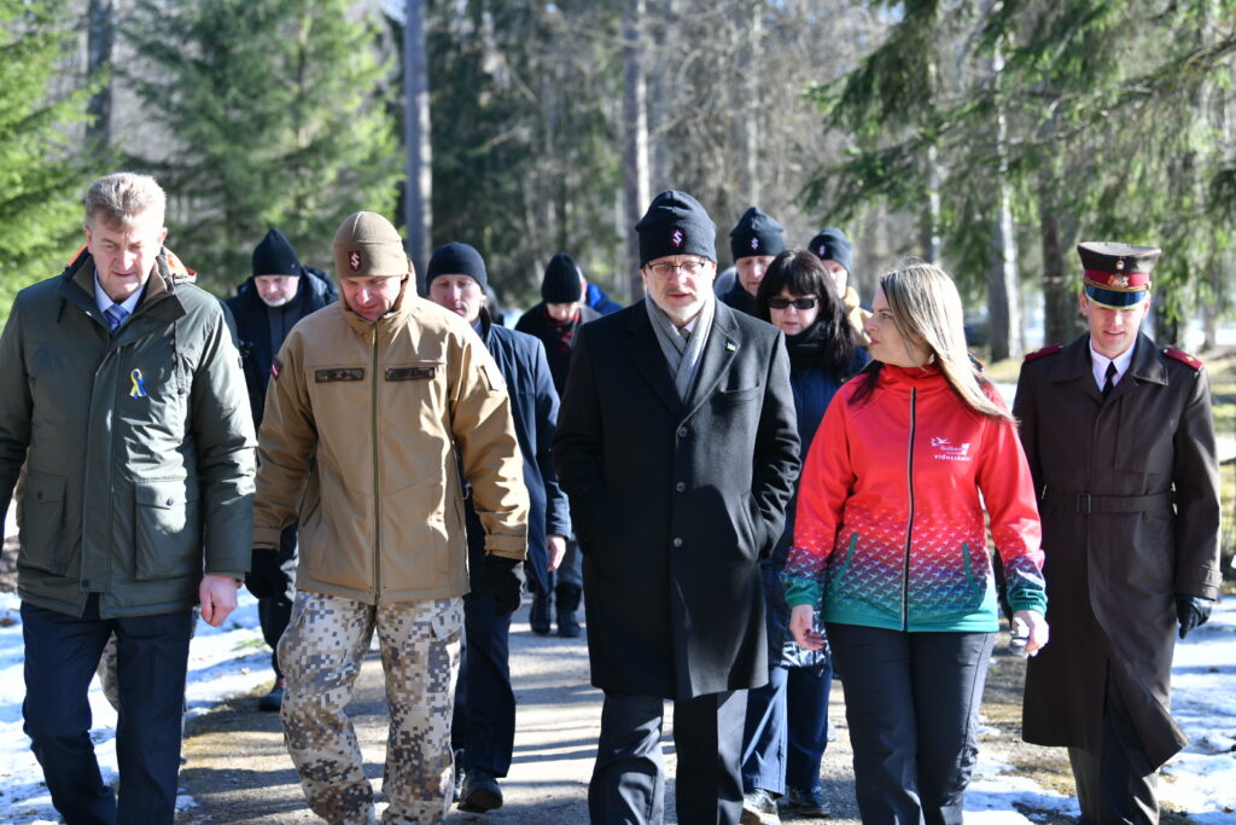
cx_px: 618
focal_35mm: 85
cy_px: 412
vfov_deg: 16.1
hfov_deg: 23.9
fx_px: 2919
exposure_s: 1/320
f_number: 4
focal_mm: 85
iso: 180
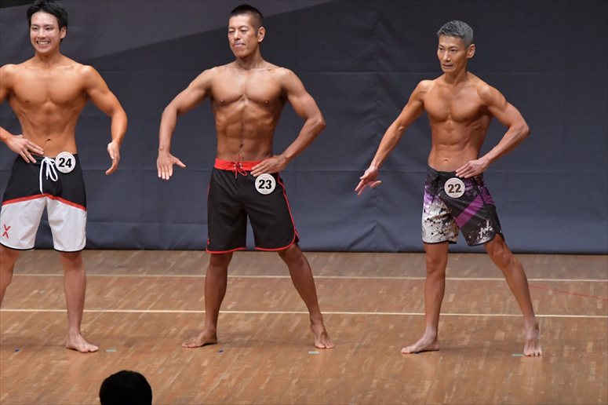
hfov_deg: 7.2
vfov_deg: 4.8
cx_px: 304
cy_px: 202
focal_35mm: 285
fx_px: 4811
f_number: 5.6
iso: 6400
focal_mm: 190
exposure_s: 1/400
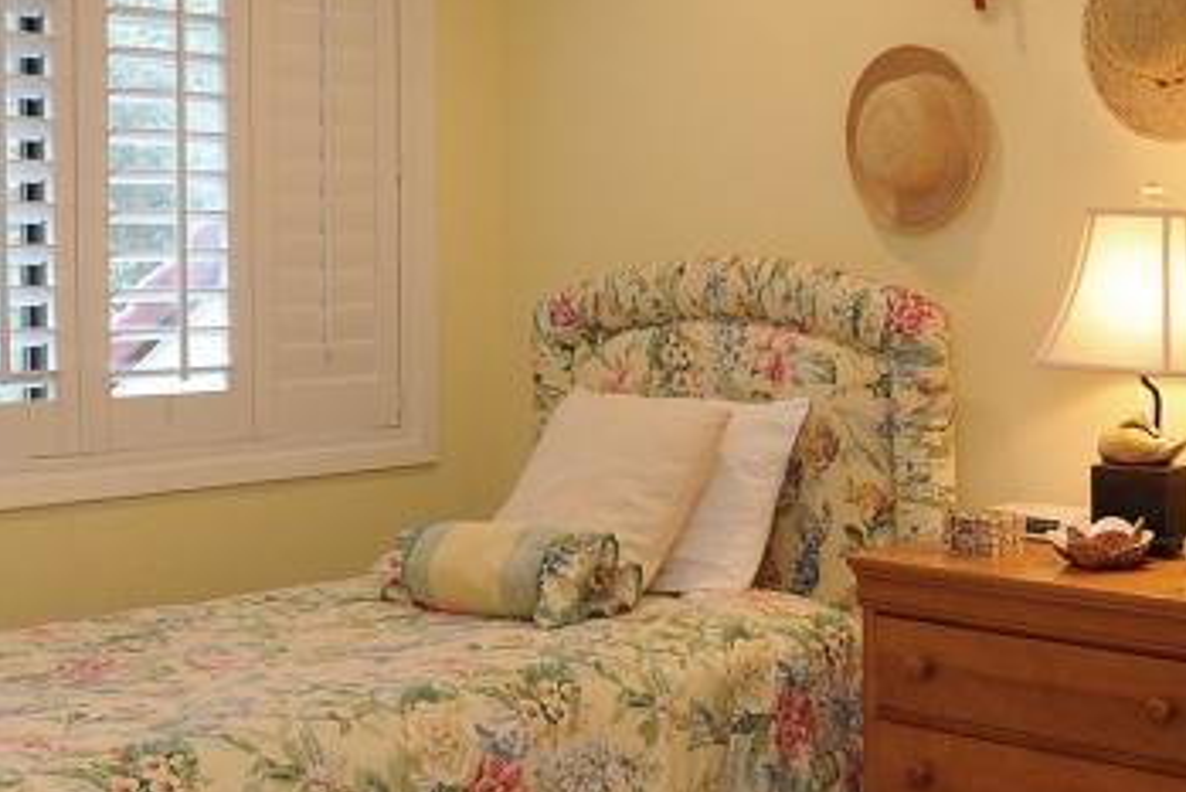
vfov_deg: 24.6
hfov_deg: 33.7
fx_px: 1813
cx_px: 1135
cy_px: 352
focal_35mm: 55
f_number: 8
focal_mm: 24
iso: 1600
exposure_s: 1/80
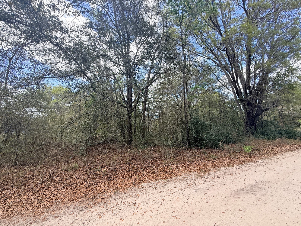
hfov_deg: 102.1
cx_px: 150
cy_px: 113
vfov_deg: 85.7
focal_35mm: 14
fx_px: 122
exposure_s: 1/298
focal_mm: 2.22
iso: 64
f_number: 2.2
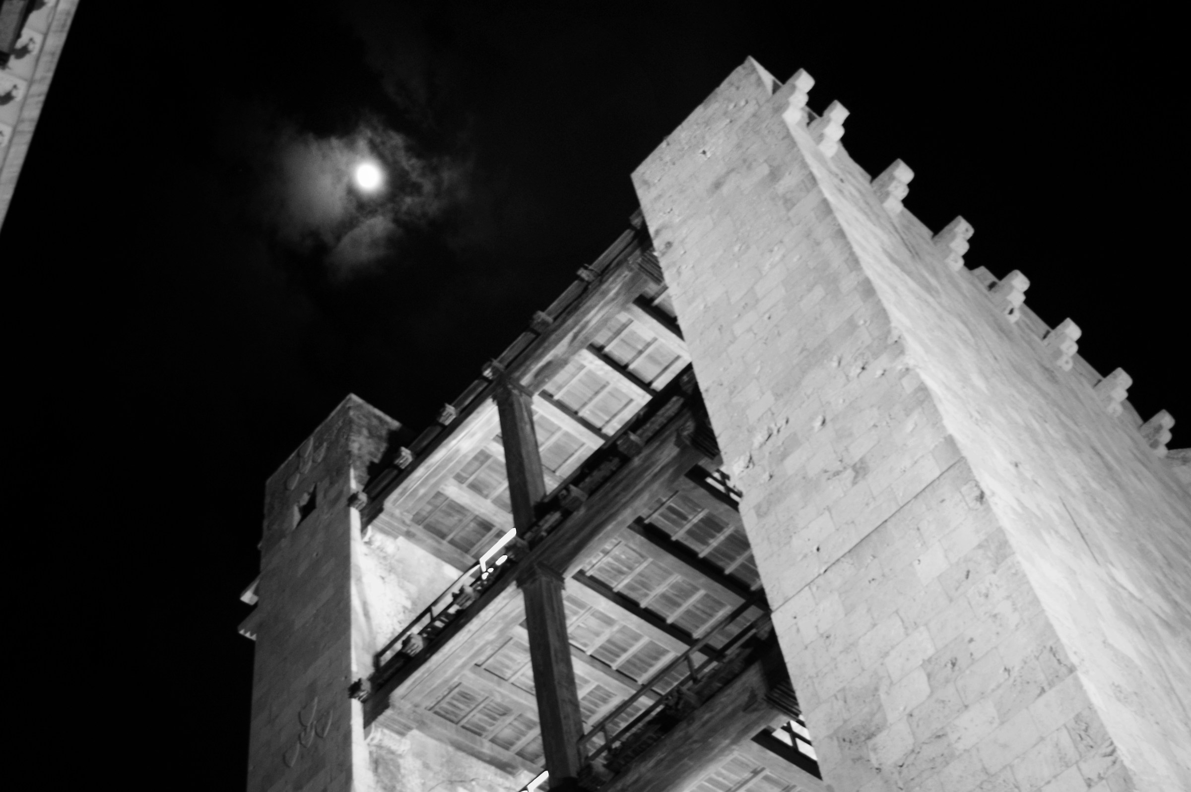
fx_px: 1389
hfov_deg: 46.4
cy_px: 396
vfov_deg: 31.9
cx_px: 596
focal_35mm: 42
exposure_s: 1/2.5
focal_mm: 28
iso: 400
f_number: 3.5
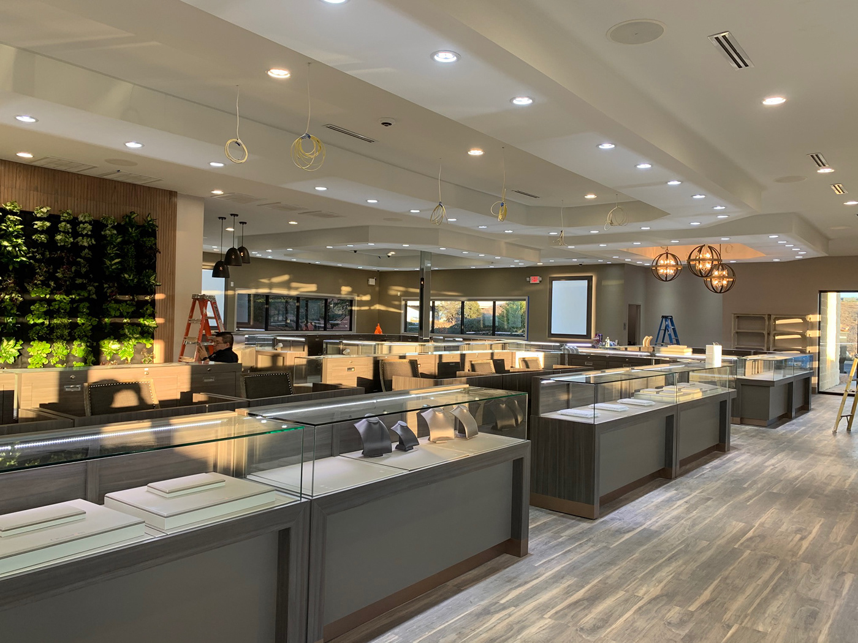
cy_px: 322
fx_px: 644
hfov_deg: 67.3
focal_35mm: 26
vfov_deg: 53.1
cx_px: 429
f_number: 1.8
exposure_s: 1/121
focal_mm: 4.25
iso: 50
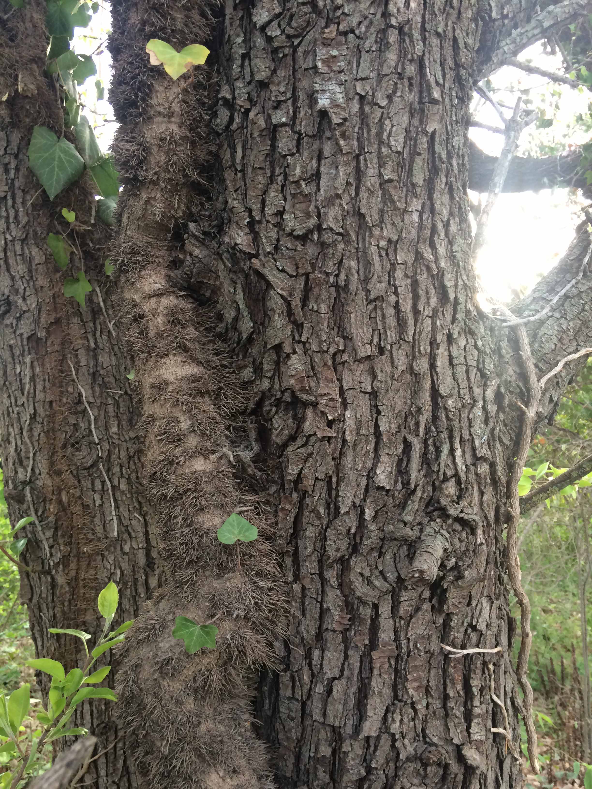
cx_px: 296
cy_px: 394
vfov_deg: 61.7
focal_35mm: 29
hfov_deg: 48.2
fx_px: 661
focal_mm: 4.15
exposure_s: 1/33
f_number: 2.2
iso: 100
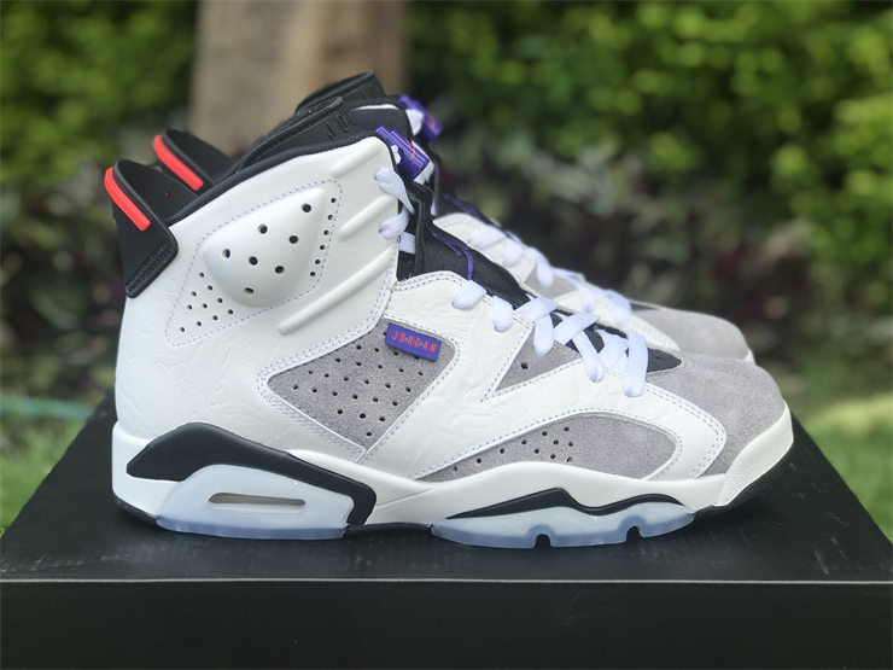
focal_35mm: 57
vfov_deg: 25.7
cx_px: 446
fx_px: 1470
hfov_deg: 33.8
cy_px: 335
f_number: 2.8
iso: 20
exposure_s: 1/197
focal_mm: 6.6
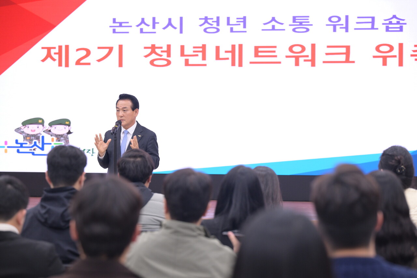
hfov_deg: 18.6
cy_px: 139
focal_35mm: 110
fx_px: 1274
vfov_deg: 12.4
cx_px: 208
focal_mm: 110
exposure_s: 1/200
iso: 1000
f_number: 4
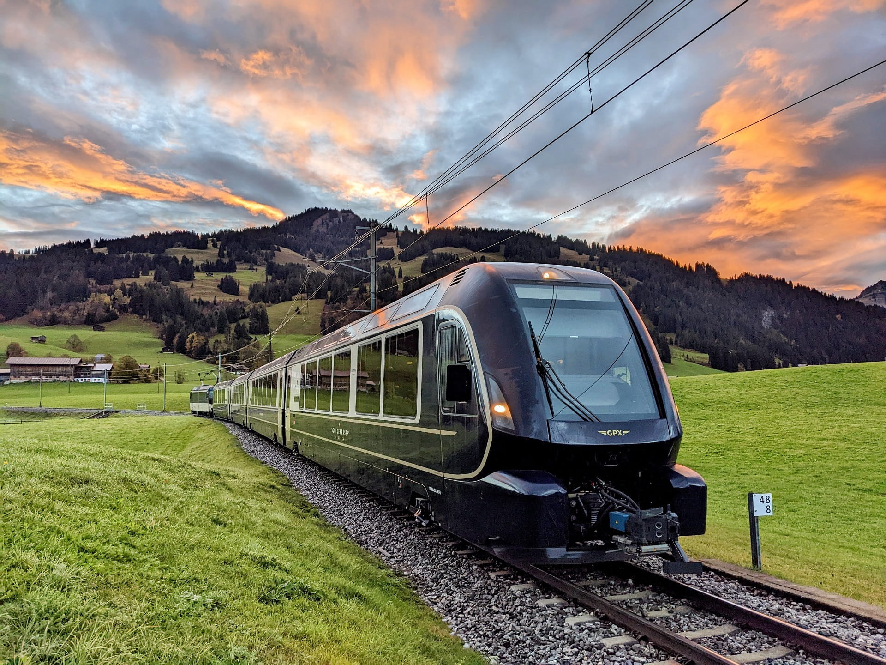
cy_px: 332
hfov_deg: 65.3
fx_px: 691
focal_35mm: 27
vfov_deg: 51.4
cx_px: 443
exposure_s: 1/163
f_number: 1.73
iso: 46
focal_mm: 4.38
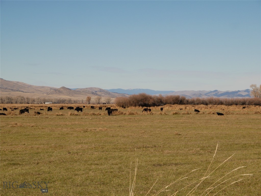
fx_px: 905
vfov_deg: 12.4
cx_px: 130
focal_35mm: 120
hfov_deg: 16.4
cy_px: 98
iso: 200
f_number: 10
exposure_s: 1/640
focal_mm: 60
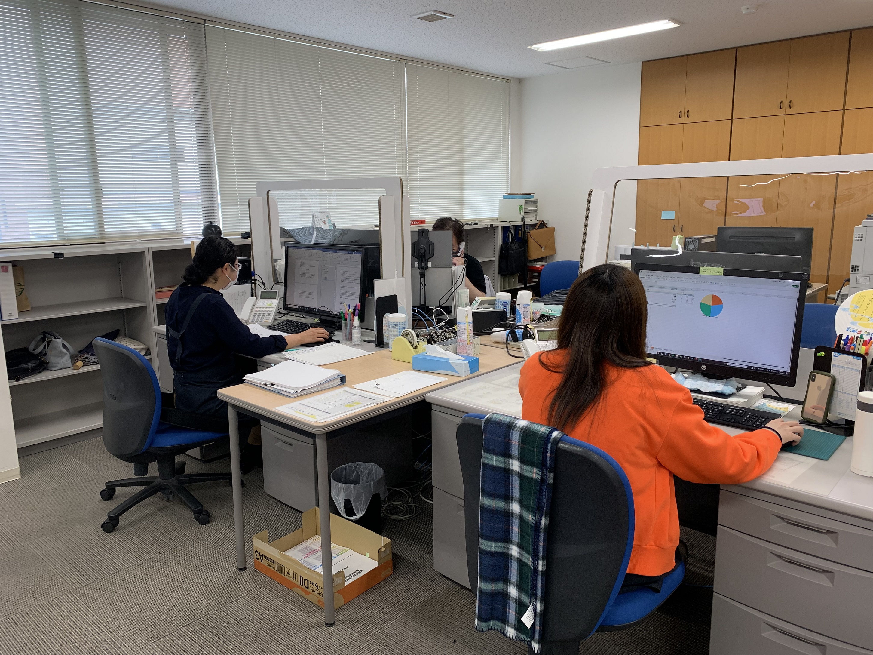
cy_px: 328
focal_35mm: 26
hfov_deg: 67.3
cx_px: 436
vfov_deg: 53.1
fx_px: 656
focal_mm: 4.25
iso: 50
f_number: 1.8
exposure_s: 1/60
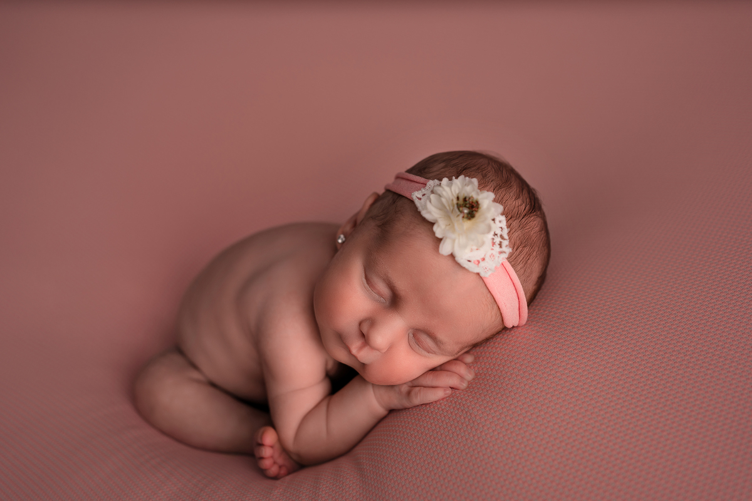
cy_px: 250
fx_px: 731
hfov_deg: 54.4
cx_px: 376
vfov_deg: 37.9
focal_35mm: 35
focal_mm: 35
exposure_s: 1/200
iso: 100
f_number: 3.2
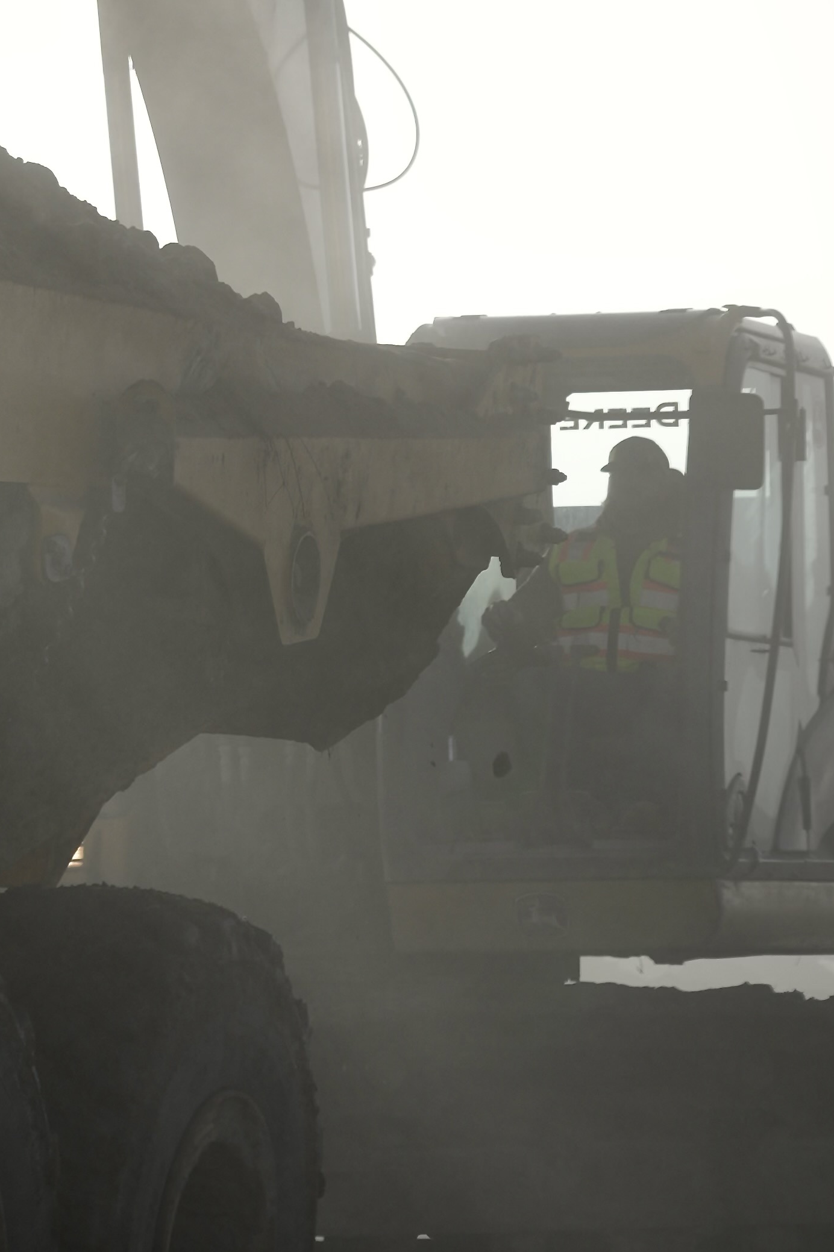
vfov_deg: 8.8
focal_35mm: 233
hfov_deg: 5.9
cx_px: 12
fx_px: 8099
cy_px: 308
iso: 100
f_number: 6.3
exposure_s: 1/500
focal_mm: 70
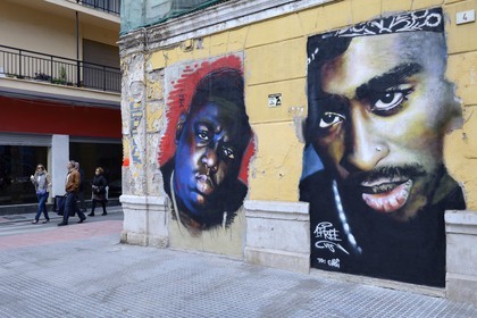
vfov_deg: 41.1
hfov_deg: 58.7
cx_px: 238
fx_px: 424
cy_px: 159
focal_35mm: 32
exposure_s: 1/80
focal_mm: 32
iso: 400
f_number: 7.1
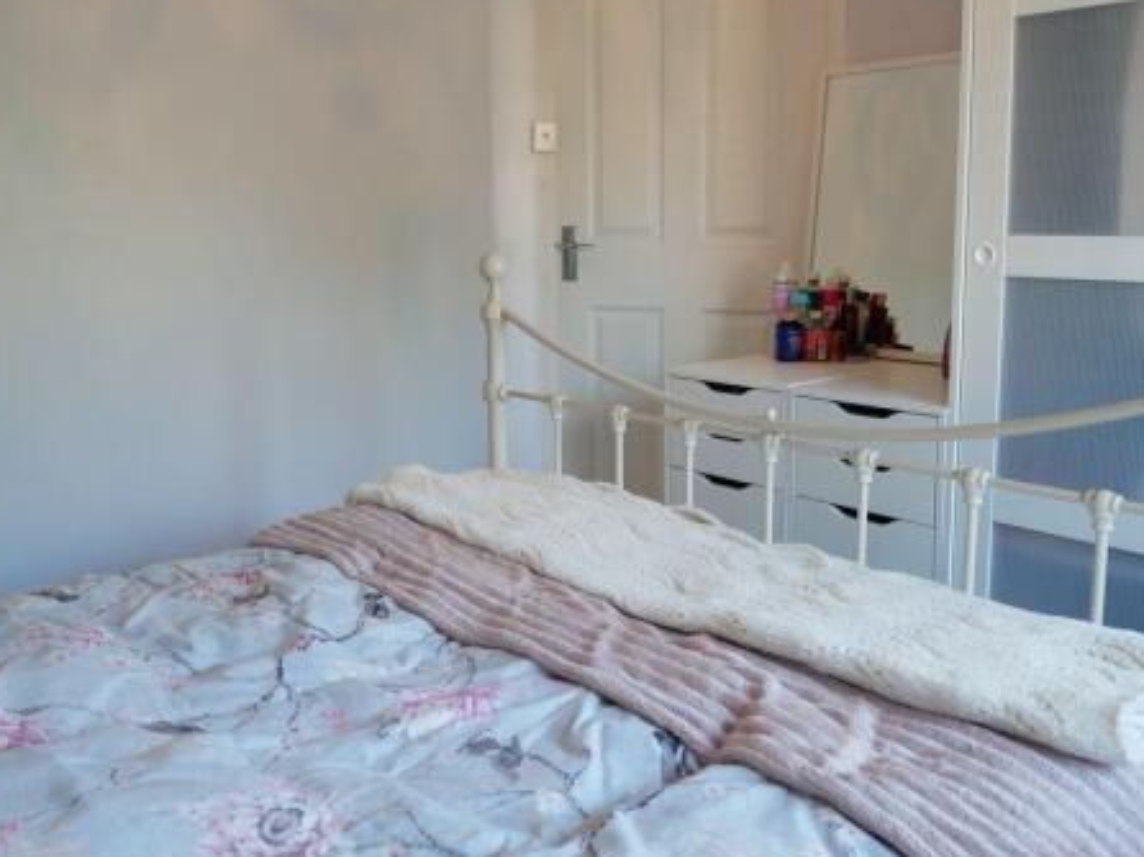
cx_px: 509
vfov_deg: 41.7
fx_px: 1123
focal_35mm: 34
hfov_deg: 53.9
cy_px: 366
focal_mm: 13
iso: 640
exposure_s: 1/60
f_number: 3.6
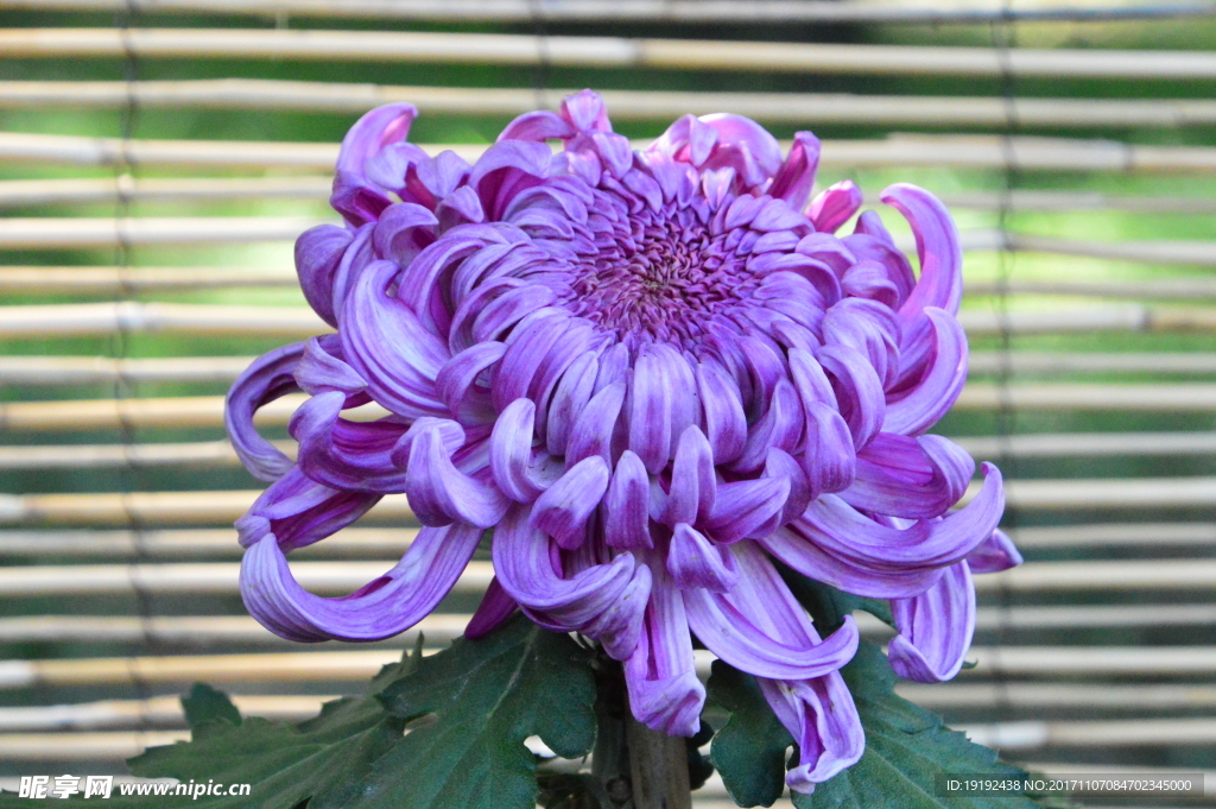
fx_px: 6834
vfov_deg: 6.8
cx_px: 608
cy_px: 404
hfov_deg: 10.2
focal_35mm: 202
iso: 6400
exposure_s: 1/125
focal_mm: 135
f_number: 13
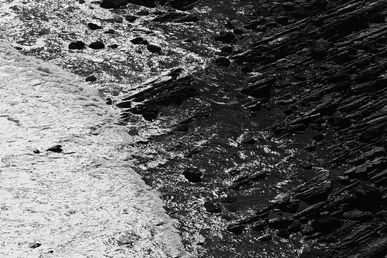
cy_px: 125
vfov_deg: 5.5
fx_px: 2709
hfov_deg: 8.2
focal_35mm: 252
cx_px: 189
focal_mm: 130
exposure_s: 1/500
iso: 100
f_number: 9
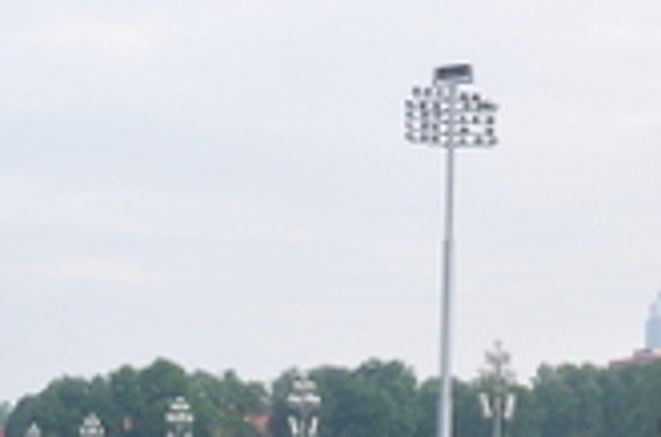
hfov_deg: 20.1
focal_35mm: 96
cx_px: -132
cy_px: 569
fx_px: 1749
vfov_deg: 13.7
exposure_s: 1/125
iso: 250
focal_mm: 21
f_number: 10
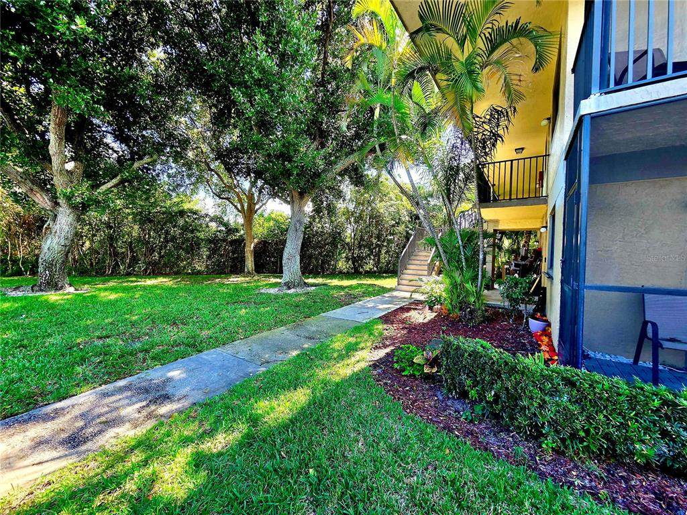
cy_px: 258
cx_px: 344
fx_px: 258
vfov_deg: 89.9
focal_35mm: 13
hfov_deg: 106.2
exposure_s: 1/179
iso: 50
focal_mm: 2.2
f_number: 2.2
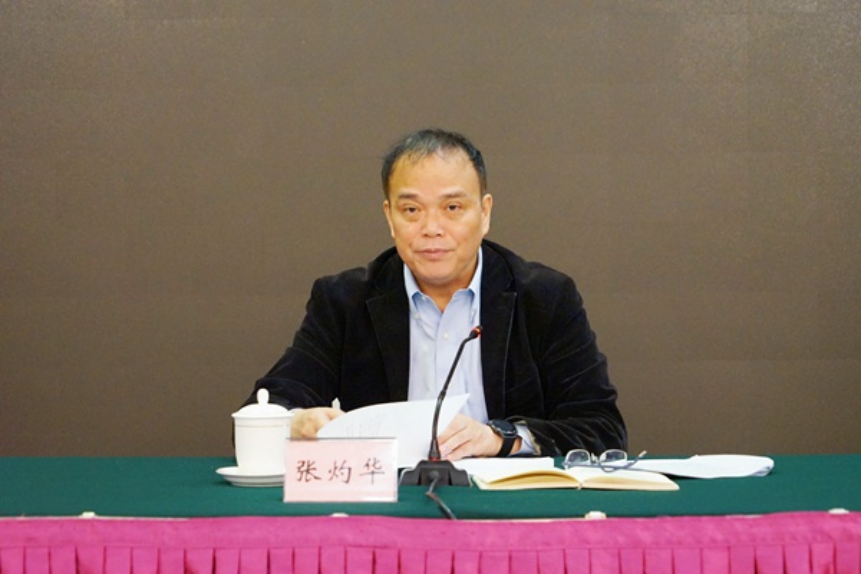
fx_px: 2702
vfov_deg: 12.1
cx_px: 430
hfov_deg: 18.1
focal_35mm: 113
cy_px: 287
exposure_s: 1/60
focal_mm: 113
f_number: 6.3
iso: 6400
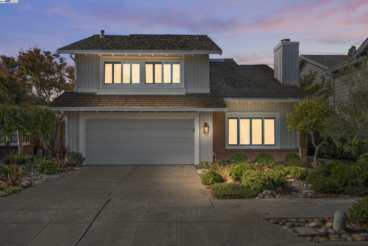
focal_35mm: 30
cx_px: 184
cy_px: 123
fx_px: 307
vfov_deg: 43.6
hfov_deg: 61.9
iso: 250
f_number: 9
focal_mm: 20
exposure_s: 1/60
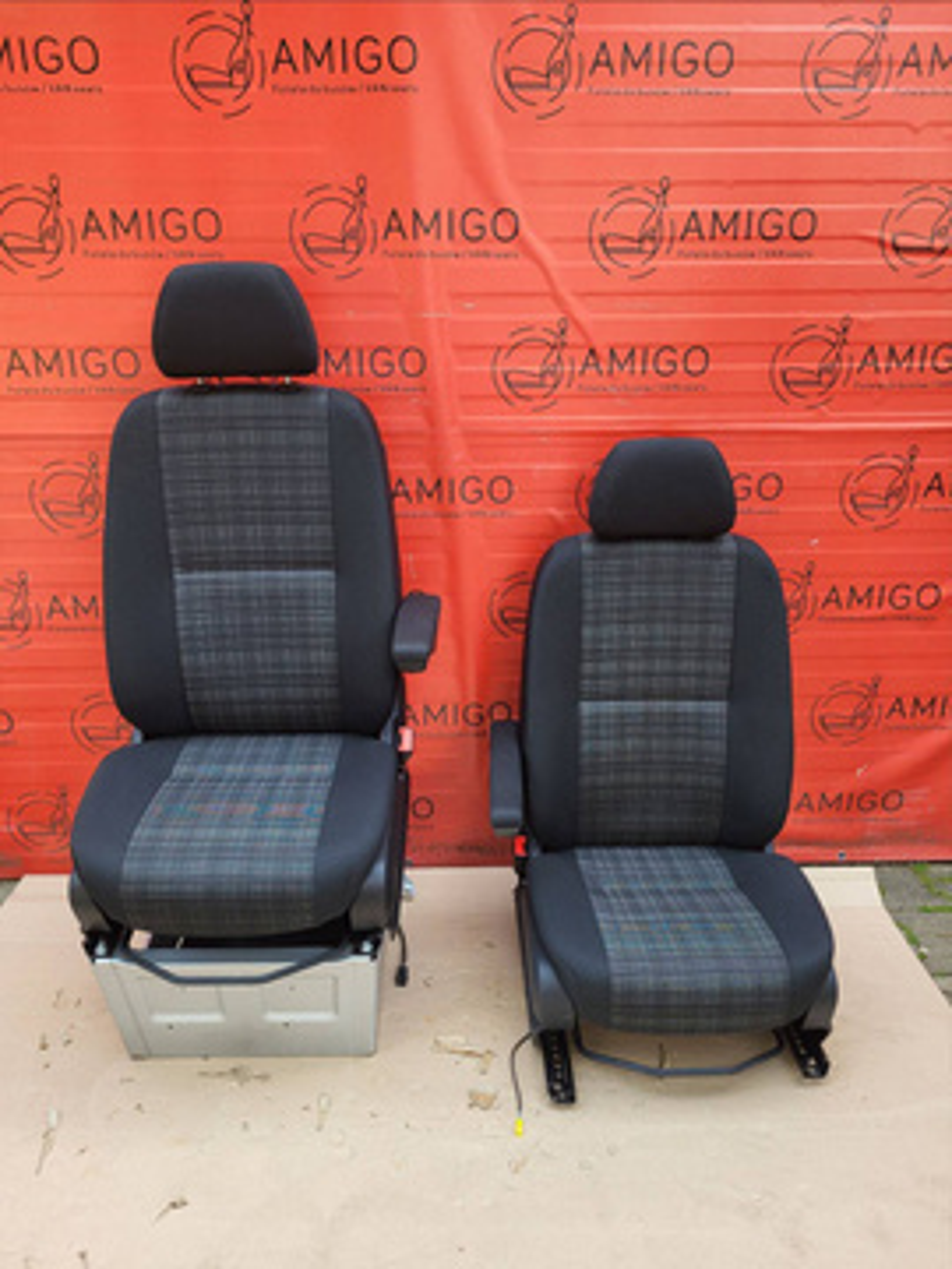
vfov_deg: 67.3
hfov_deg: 53.1
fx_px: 953
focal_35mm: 26
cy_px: 634
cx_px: 476
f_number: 1.8
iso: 40
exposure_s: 1/190
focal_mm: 5.4
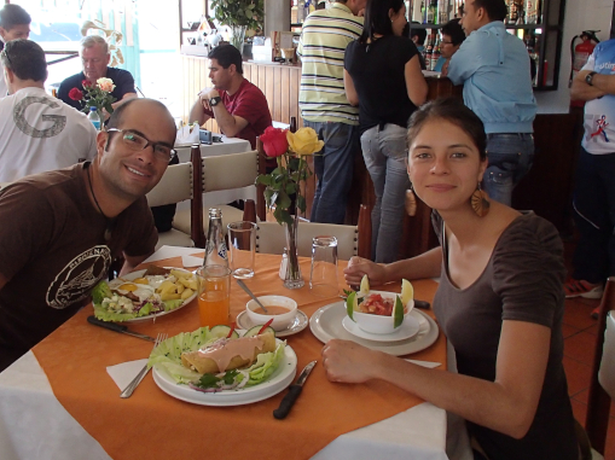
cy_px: 196
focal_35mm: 37
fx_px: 657
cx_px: 277
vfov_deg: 38.5
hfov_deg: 50.1
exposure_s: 1/30
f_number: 3.9
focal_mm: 5
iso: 320
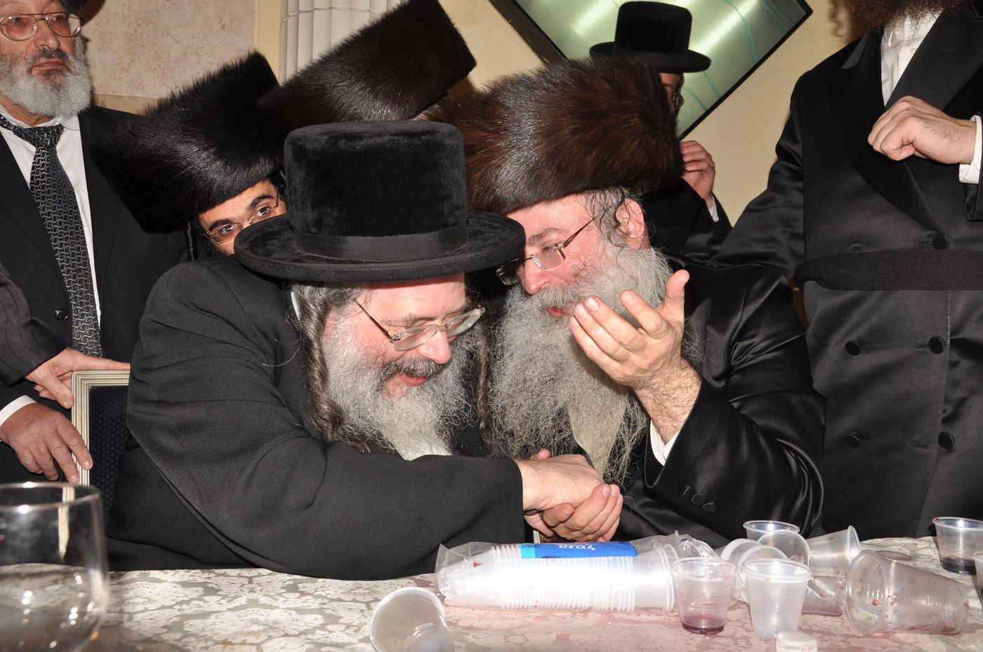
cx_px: 492
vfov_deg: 39.9
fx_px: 900
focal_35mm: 33
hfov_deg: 57.3
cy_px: 326
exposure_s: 1/100
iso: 250
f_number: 8
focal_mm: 22
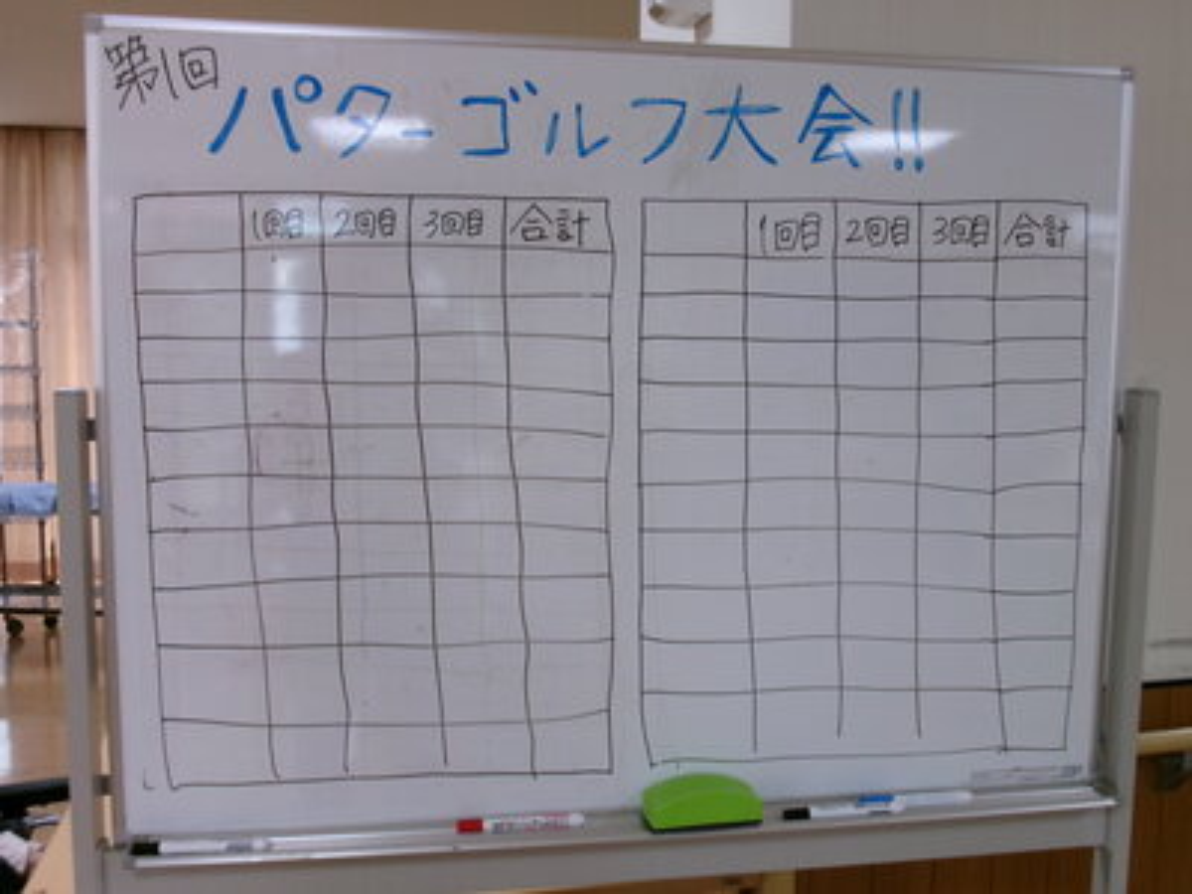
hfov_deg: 51.4
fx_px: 1240
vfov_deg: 39.7
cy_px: 447
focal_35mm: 36
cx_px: 596
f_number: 4.5
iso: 307
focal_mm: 6.4
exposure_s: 1/34
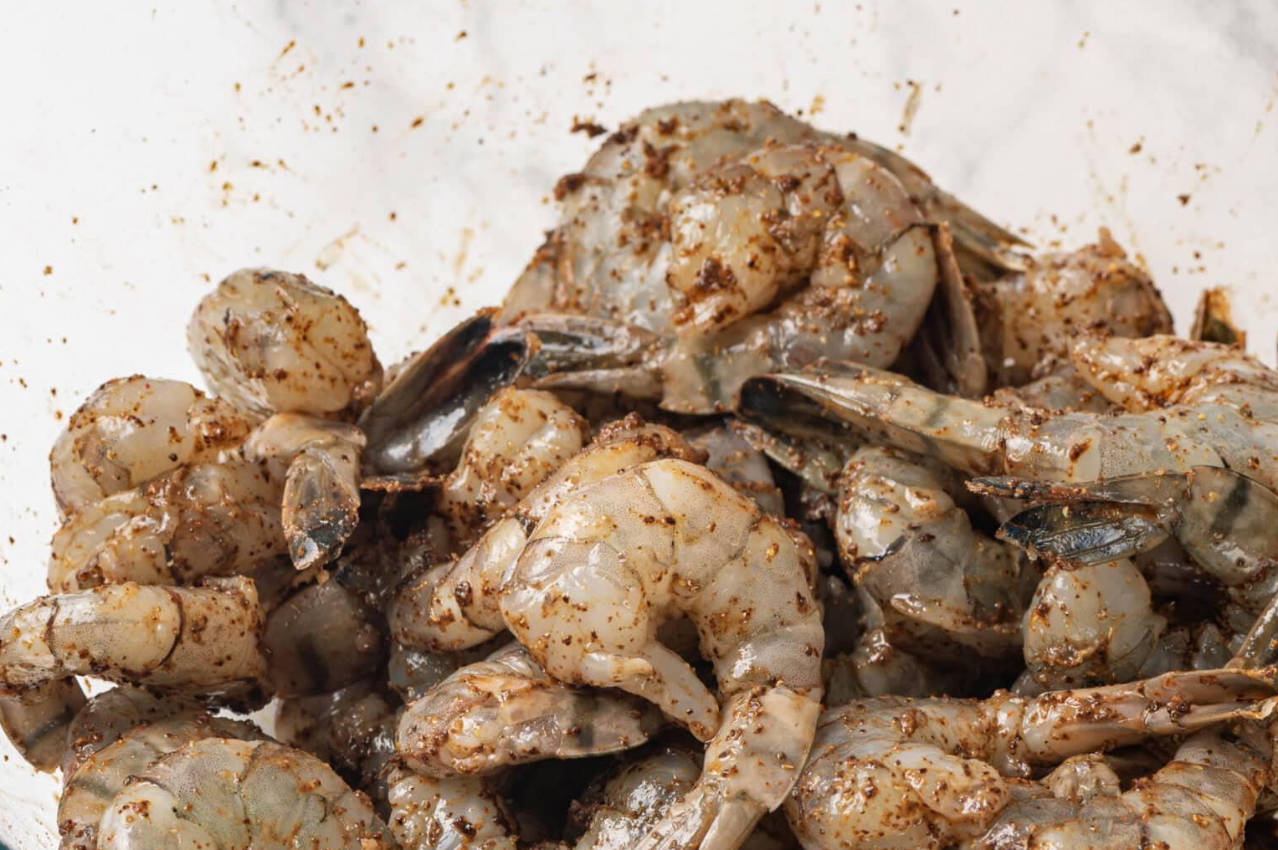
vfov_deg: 7.8
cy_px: 530
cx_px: 639
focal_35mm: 176
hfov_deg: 11.7
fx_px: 6244
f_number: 14
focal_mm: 105
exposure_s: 1/160
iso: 100
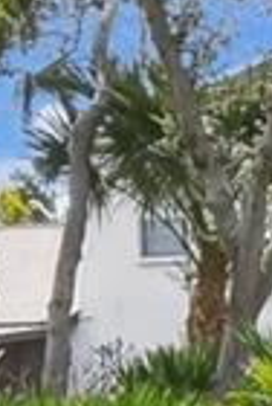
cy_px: 357
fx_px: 1928
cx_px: 564
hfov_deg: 7.7
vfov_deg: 11.9
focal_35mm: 171
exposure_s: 1/50
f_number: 7.1
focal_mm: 10
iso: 100
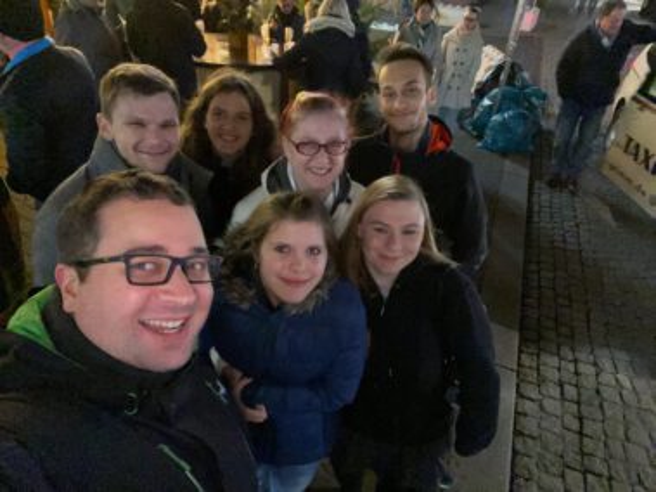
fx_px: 436
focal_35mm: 23
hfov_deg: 73.9
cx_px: 328
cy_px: 246
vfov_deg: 58.9
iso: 2000
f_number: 2.2
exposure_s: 1/18
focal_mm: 2.71
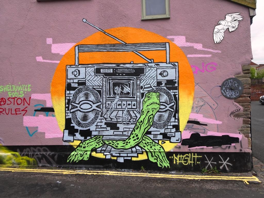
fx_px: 183
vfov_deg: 56.8
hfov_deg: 71.6
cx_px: 132
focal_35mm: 24
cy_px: 99
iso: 80
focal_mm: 4.1
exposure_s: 1/640
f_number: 3.5
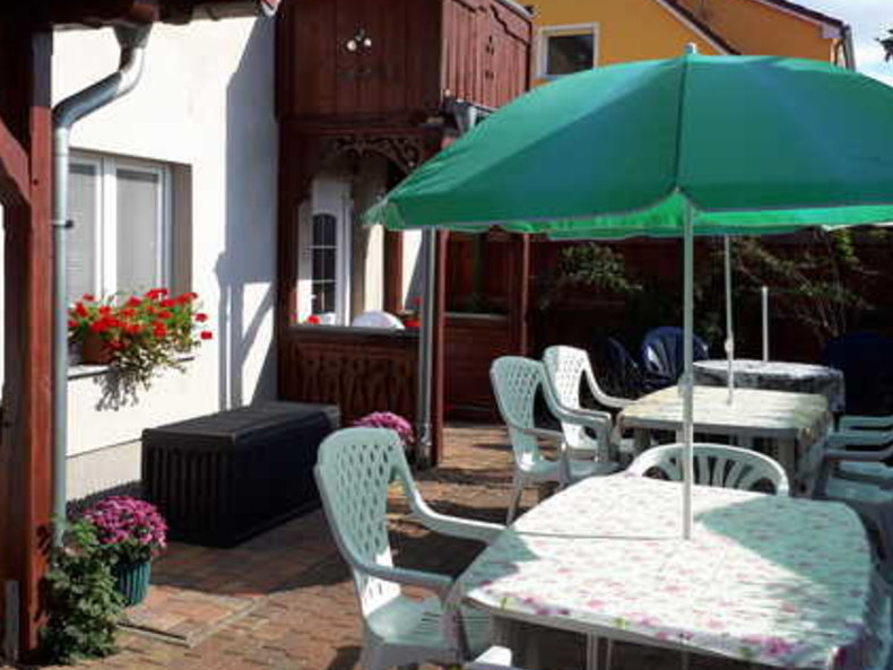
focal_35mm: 41
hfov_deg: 45.5
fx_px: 1058
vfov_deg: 35.1
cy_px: 293
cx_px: 354
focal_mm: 3.6
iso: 40
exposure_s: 1/1066
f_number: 1.9
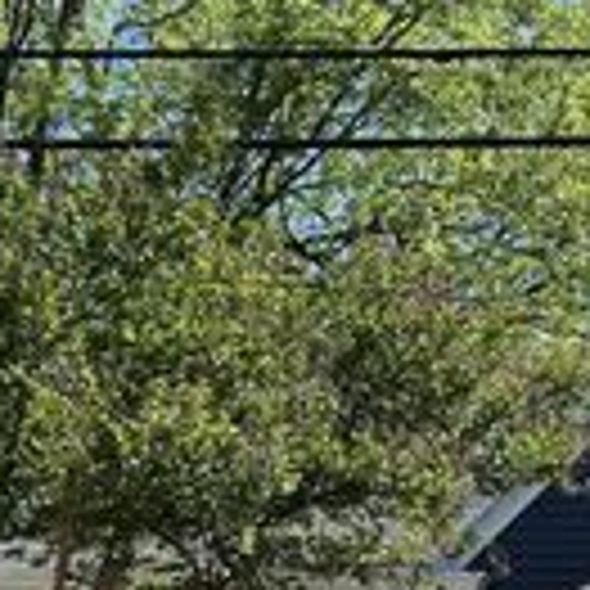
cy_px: 754
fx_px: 1697
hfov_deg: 18.3
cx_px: 788
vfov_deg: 18.4
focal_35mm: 88
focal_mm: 5.7
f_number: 1.5
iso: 50
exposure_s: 1/1553
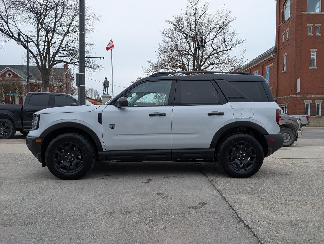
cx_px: 162
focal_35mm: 24
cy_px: 122
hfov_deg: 71.5
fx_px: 225
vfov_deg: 56.9
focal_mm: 6.9
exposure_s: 1/709
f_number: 1.68
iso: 22
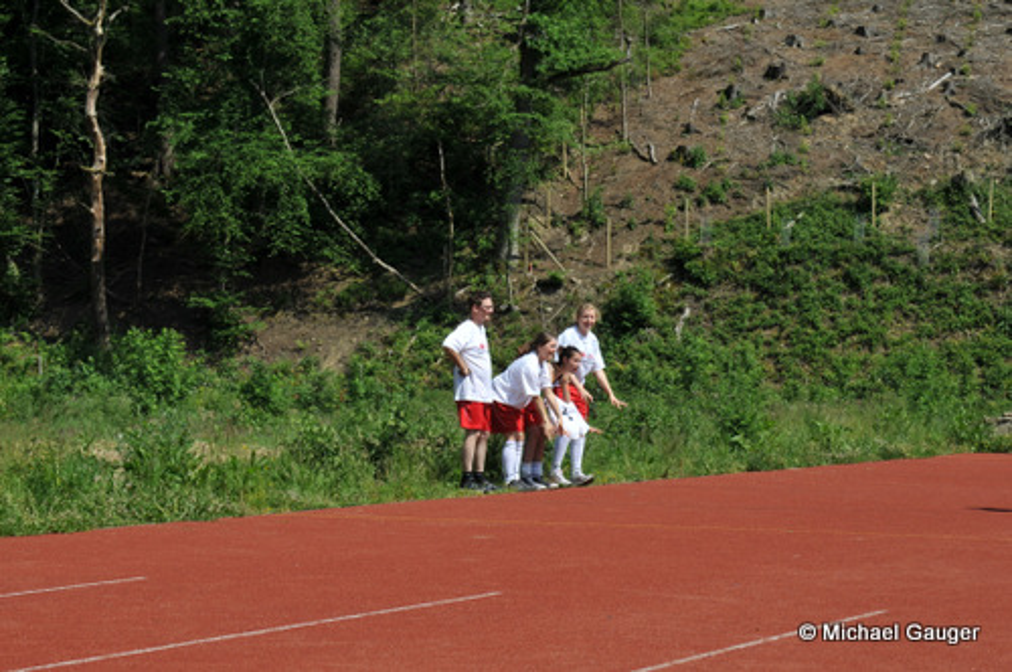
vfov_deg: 11.4
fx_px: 3369
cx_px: 506
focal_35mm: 120
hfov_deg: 17.1
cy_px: 336
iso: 200
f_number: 8
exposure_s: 1/640
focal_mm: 80
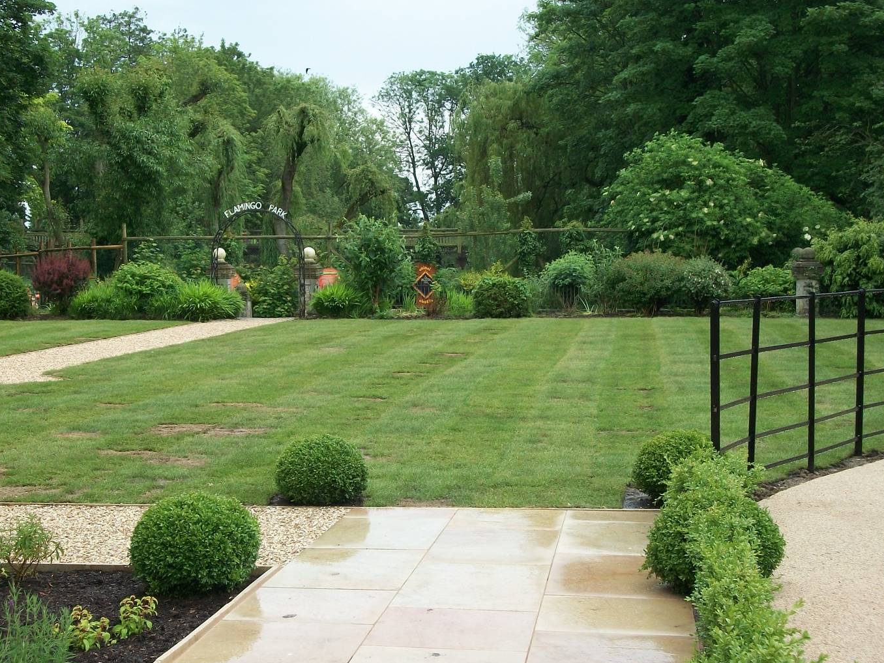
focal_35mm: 59
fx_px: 1507
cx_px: 392
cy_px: 338
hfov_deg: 32.7
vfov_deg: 24.8
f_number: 3.6
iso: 80
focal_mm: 8.8
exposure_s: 1/320
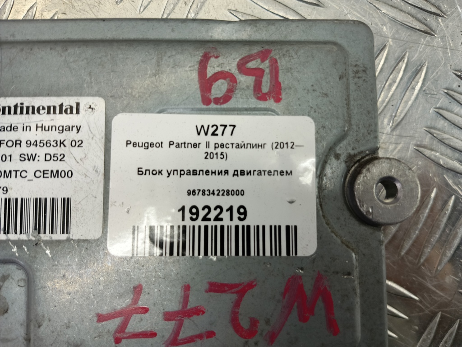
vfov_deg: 51.4
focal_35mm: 27
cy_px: 174
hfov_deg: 65.3
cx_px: 231
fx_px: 360
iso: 100
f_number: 1.6
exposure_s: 1/50
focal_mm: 4.11
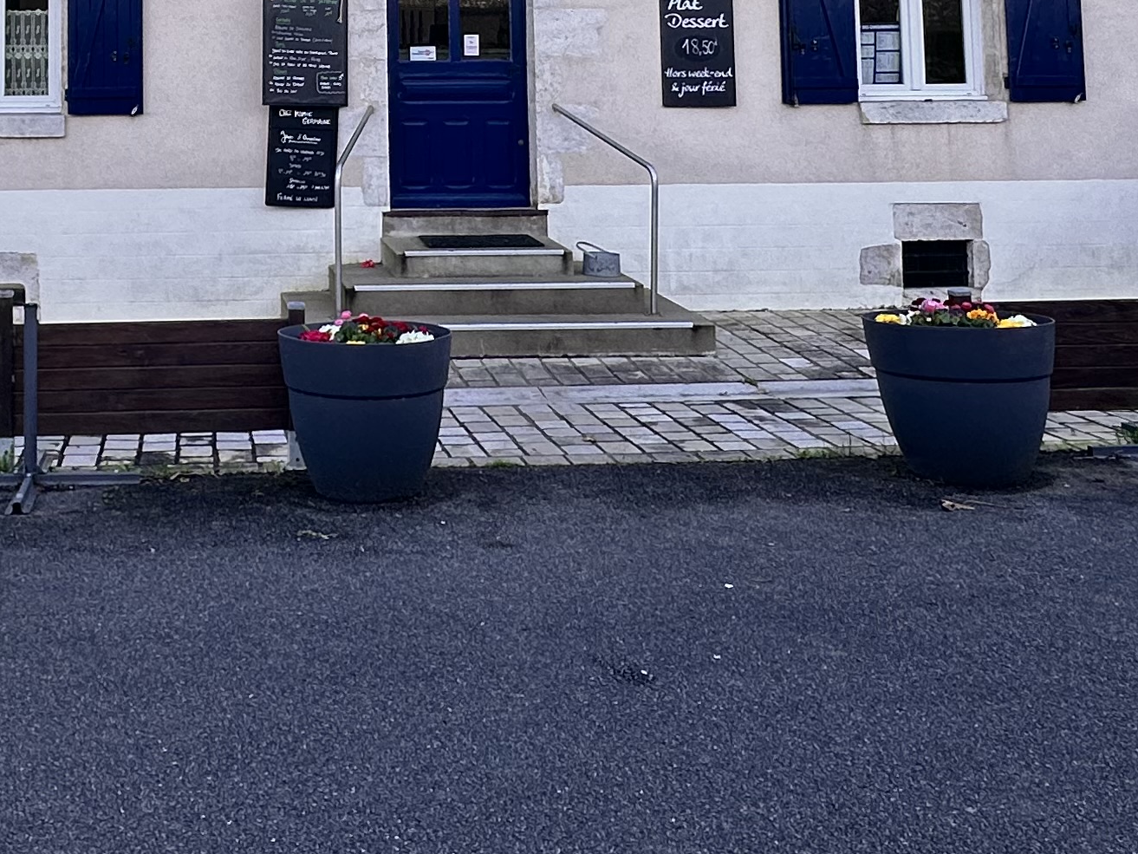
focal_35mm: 43
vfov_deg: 30.8
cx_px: 235
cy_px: -28
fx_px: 1414
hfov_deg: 42.0
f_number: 2.2
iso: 40
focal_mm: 2.22
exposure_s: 1/364
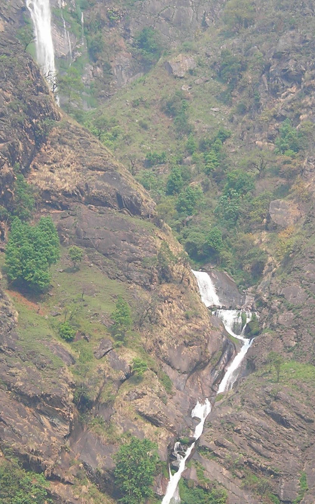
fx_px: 1854
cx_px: 162
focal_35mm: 135
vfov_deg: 15.5
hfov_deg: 9.7
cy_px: 286
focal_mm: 10.8
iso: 50
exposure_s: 1/137
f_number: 3.9
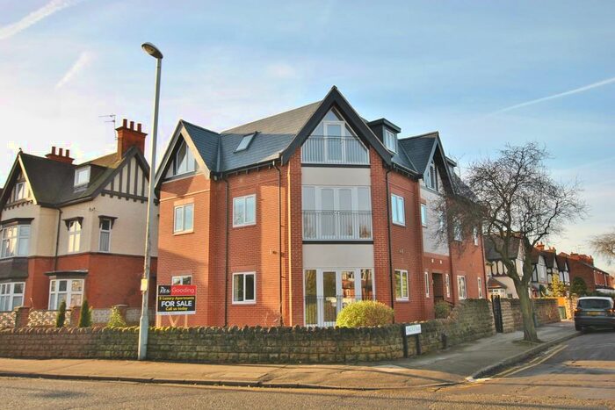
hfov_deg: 64.5
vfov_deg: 45.7
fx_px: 487
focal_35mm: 28
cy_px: 205
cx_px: 308
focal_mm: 19
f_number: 6.3
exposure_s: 1/160
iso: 100
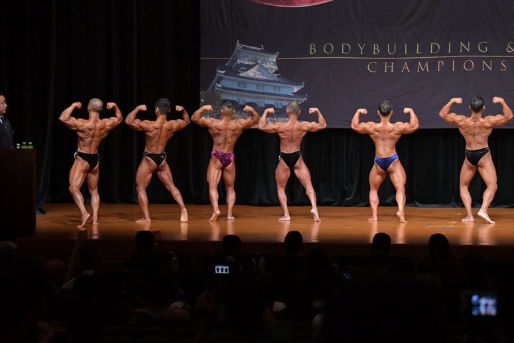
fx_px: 1812
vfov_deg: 10.8
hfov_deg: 16.1
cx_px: 257
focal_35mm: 127
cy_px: 172
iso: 5000
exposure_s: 1/400
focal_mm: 85
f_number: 5.6
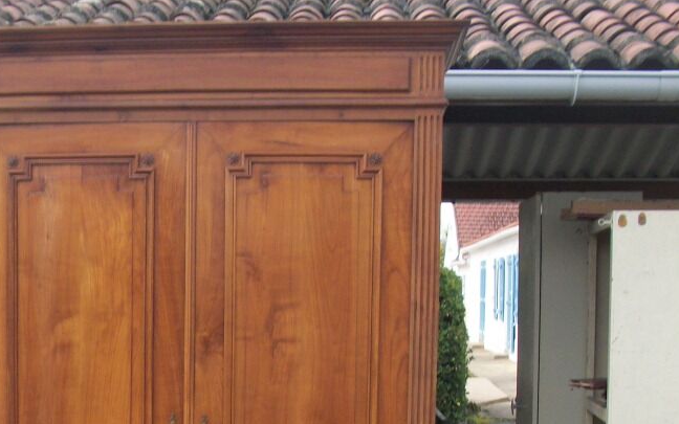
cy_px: 476
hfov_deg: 30.1
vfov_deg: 18.6
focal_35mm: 67
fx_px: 1240
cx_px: 171
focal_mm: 5.7
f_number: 8.8
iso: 80
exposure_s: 1/50
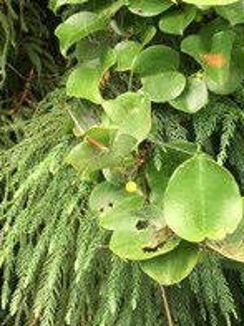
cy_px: 79
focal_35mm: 59
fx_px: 556
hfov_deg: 24.4
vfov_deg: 32.1
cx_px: 193
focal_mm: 4.15
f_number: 2.2
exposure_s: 1/60
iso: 25
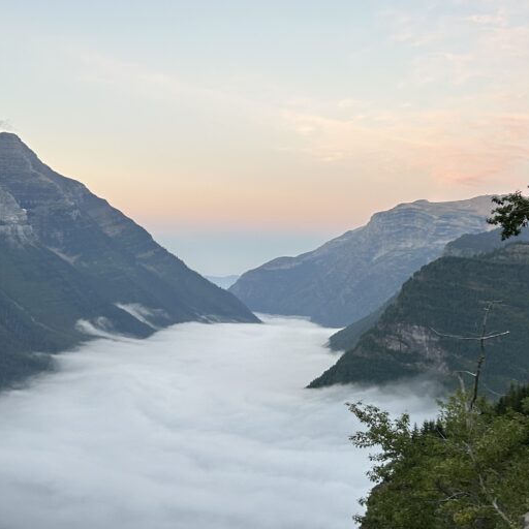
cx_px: 180
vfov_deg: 36.8
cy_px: 281
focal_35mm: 46
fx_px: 795
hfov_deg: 36.4
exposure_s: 1/121
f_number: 1.5
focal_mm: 5.7
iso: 100
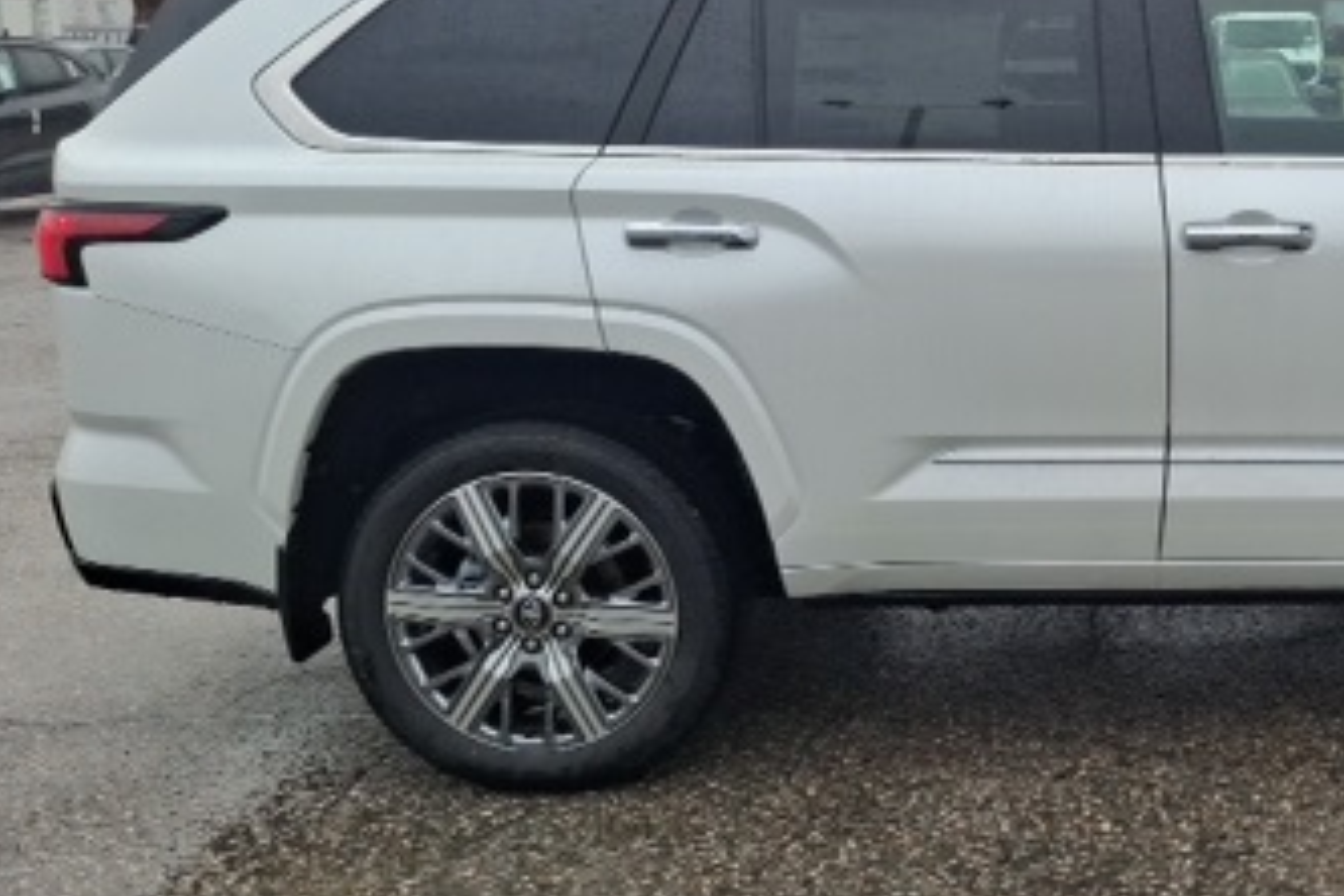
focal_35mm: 50
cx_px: 1183
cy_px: 238
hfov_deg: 37.3
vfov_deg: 26.7
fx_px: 1867
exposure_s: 1/290
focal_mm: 4.69
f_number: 1.8
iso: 30
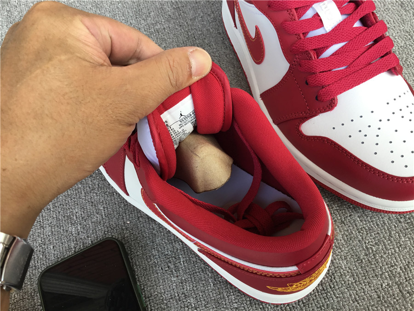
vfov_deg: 45.4
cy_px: 156
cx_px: 207
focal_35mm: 31
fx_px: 371
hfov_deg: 58.4
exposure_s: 1/190
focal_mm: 3.3
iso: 25
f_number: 2.4
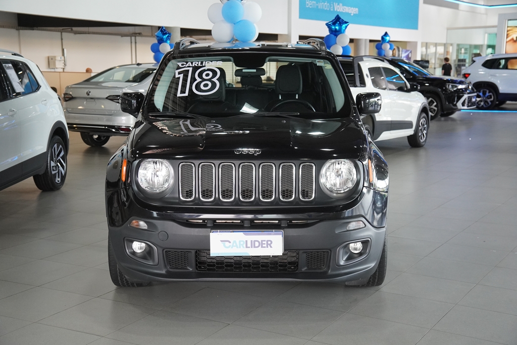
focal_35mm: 51
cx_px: 258
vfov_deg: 26.5
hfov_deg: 38.9
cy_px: 172
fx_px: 732
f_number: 4
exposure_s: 1/160
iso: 1600
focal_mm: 34
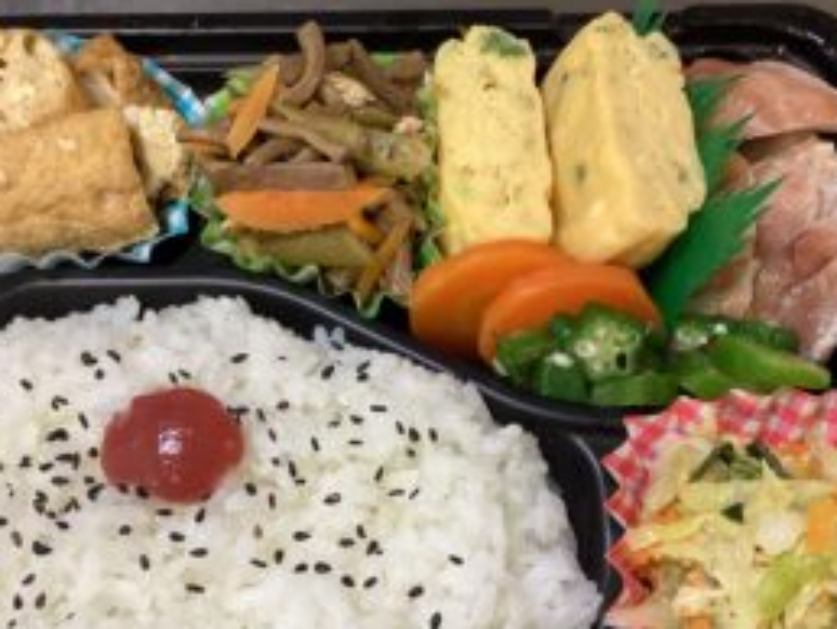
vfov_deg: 32.1
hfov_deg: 42.0
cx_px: 378
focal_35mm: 45
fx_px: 1089
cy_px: 387
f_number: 2.4
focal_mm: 3.3
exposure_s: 1/50
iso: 160
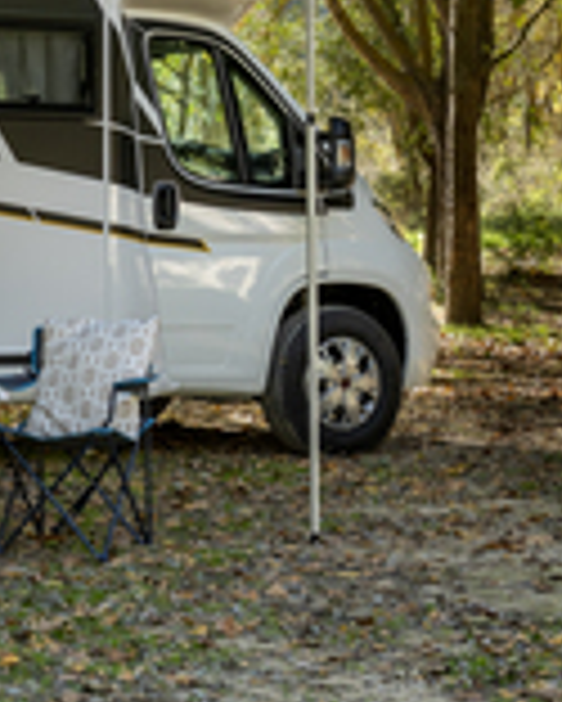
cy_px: 81
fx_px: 2534
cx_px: -274
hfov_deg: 12.1
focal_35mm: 122
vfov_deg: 15.6
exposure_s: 1/640
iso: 400
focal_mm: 45
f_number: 5.6
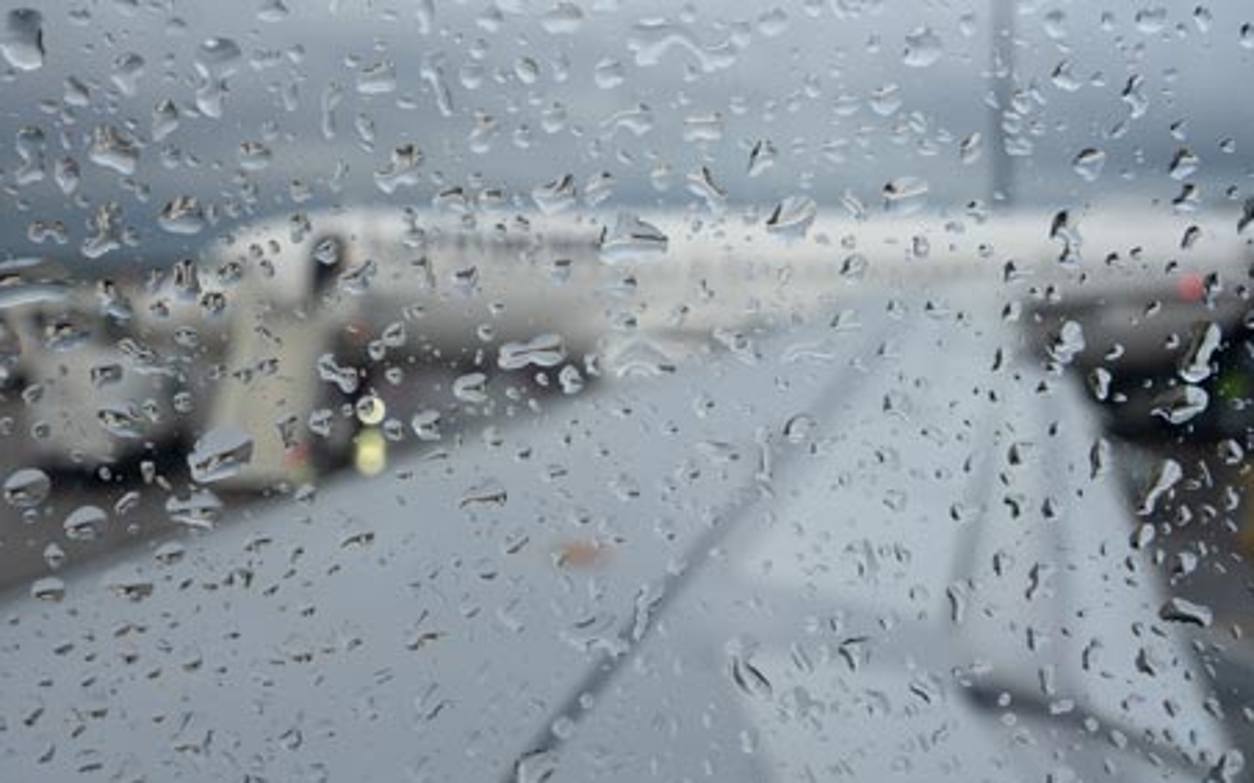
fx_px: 1709
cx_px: 496
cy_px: 288
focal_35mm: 50
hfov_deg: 40.1
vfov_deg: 25.7
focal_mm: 37
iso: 400
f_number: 13
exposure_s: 1/125
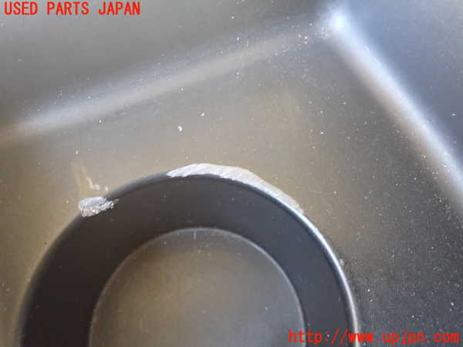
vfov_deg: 46.8
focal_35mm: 30
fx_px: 401
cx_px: 232
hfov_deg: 60.0
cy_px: 174
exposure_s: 1/30
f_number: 2.3
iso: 500
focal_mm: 5.4
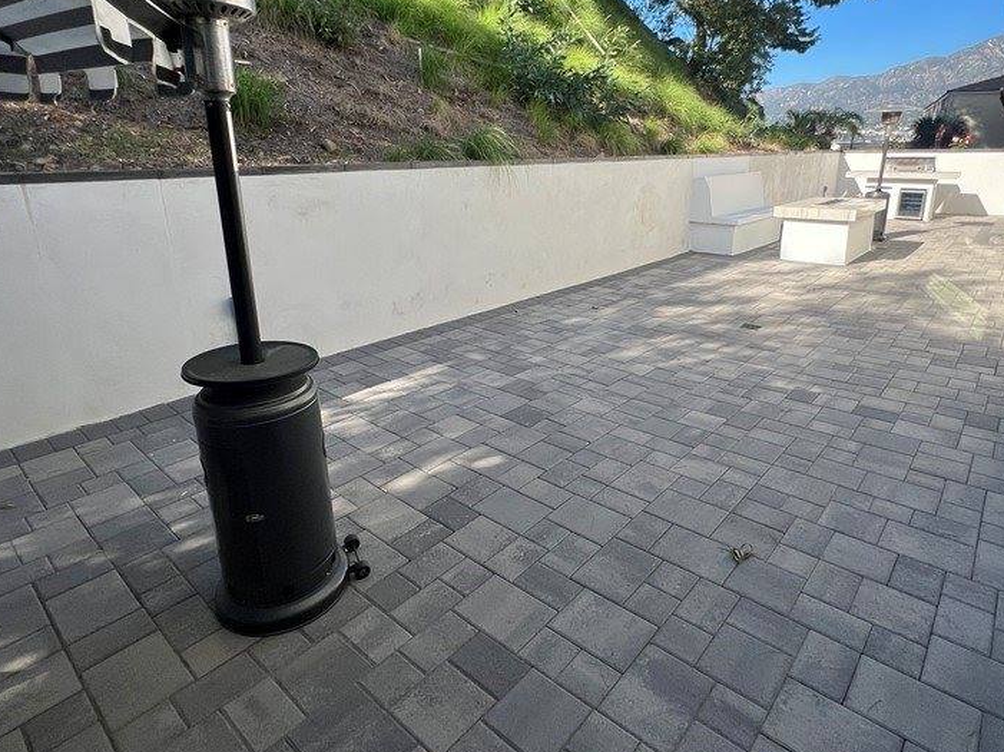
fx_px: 551
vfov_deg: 68.2
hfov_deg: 84.6
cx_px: 530
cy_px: 314
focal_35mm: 19
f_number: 1.8
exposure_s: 1/622
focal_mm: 1.57
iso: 32
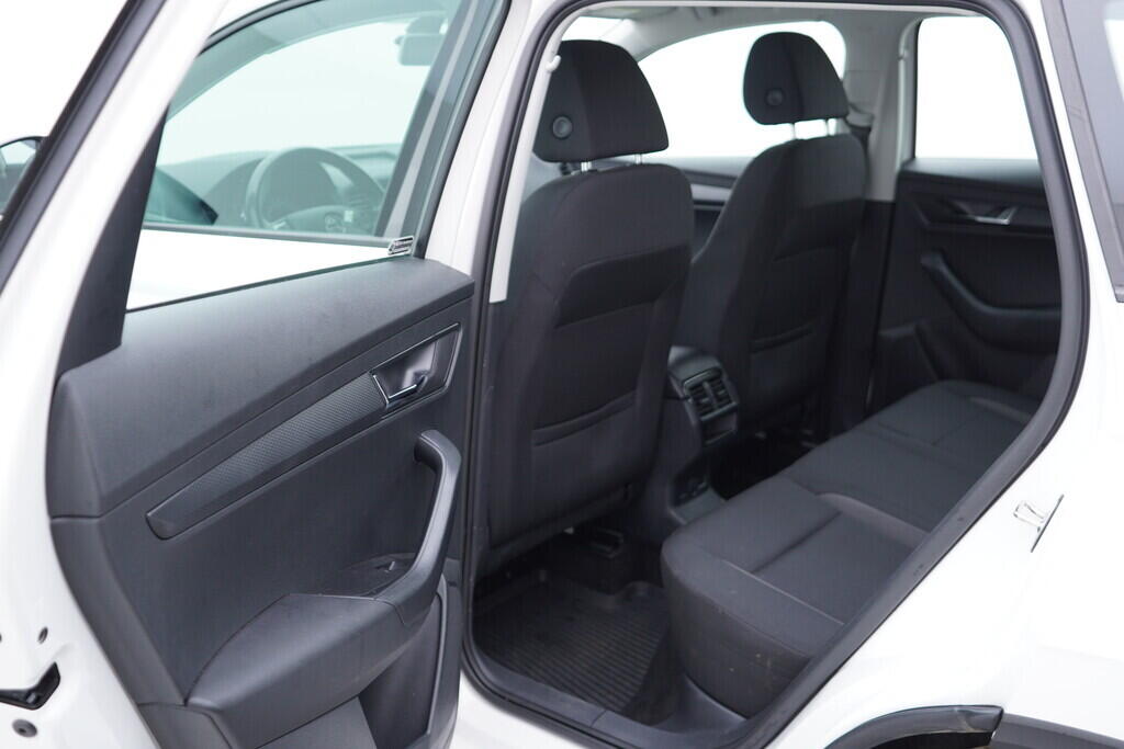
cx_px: 562
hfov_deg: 53.1
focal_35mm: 36
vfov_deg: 36.9
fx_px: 1124
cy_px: 374
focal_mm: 24
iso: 160
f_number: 2.8
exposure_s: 1/40
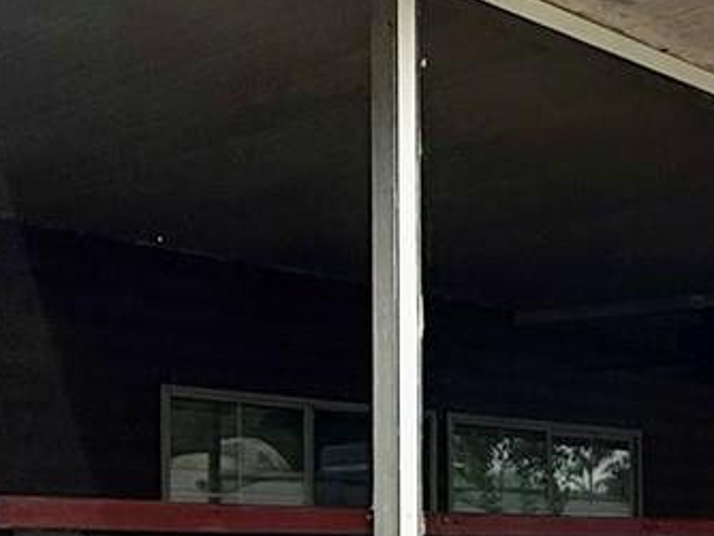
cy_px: 589
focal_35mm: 67
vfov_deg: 20.9
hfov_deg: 28.2
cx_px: 588
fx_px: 1383
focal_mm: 2.22
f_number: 2.2
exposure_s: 1/664
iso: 64
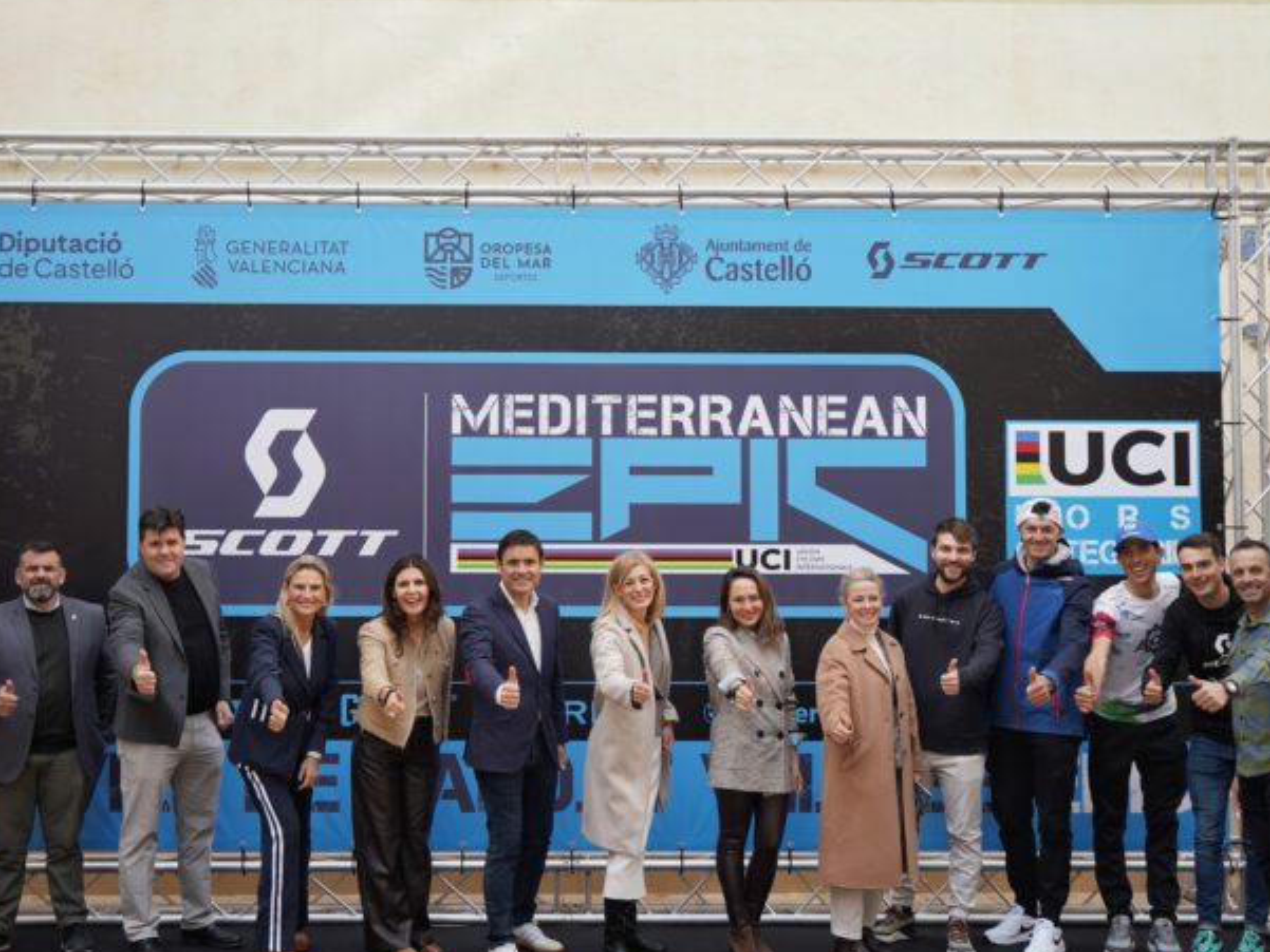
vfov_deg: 33.6
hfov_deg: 43.8
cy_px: 509
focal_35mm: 43
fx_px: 1578
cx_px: 558
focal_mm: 35
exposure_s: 1/200
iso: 100
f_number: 4.5
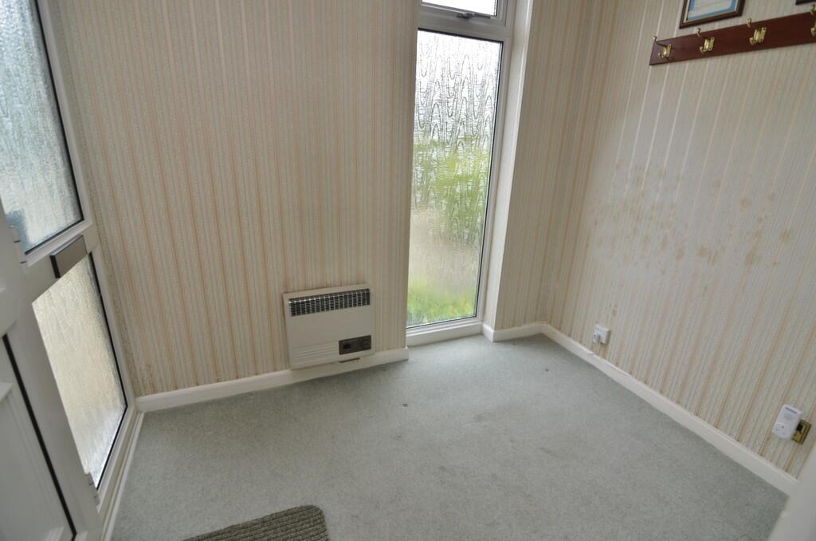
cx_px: 408
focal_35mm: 16
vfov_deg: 71.8
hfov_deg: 95.1
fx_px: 373
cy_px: 270
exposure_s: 1/80
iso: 200
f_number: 4.5
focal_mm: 11
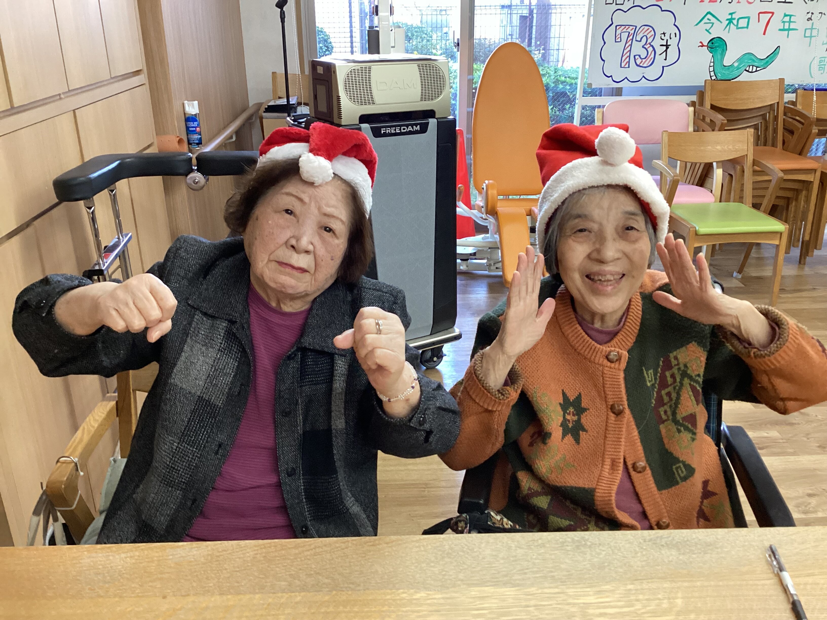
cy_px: 310
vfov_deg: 45.4
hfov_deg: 58.4
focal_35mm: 31
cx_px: 414
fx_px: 741
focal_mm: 3.3
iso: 320
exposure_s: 1/60
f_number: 2.4
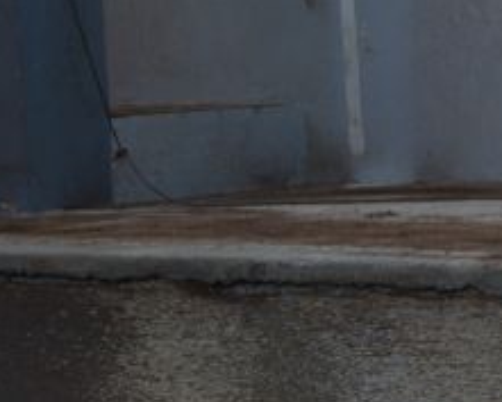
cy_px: 86
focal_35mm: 459
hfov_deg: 4.2
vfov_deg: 3.4
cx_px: 863
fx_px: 6822
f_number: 11
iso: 400
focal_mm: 90
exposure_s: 1/500
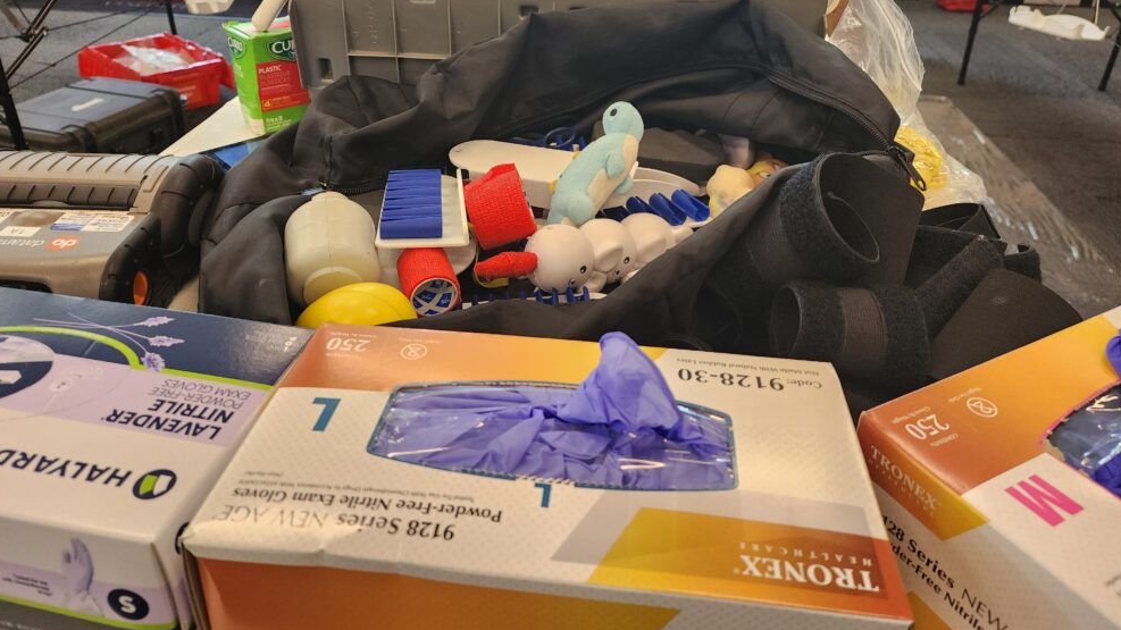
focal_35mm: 26
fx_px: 773
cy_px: 216
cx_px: 570
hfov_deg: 71.9
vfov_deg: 43.8
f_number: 1.8
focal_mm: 6.4
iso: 200
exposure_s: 1/120
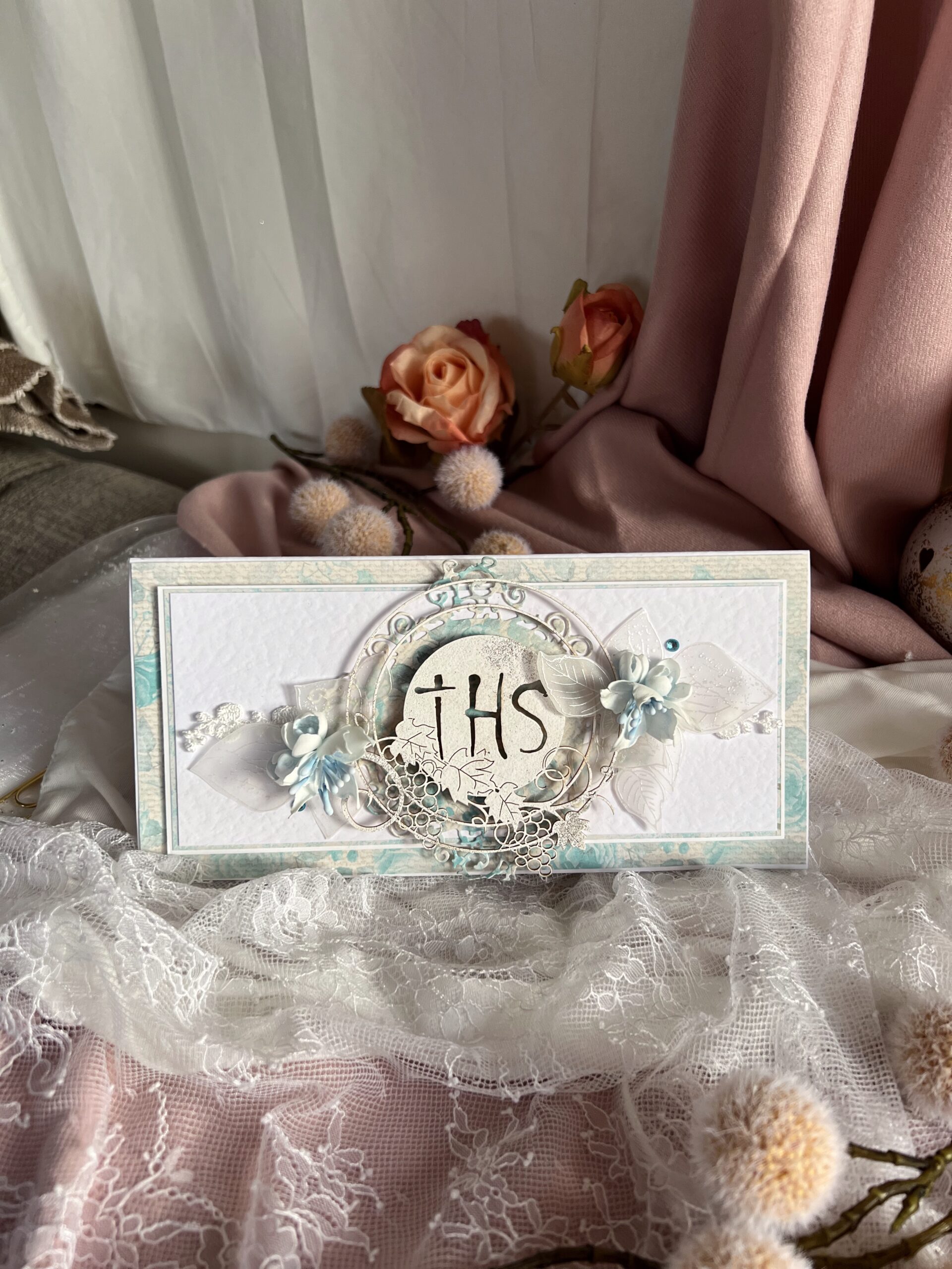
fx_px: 953
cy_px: 634
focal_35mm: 26
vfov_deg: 67.3
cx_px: 476
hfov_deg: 53.1
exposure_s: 1/121
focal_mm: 5.7
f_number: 1.5
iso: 100
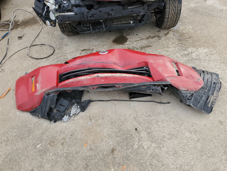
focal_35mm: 26
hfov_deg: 67.3
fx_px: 170
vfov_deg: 53.1
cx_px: 114
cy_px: 86
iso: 50
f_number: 1.5
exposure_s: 1/435
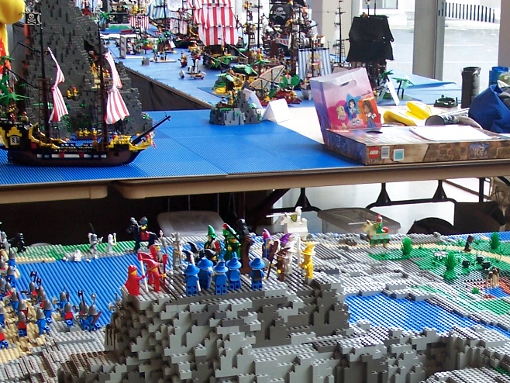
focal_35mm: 93
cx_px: 395
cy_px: 347
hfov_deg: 20.9
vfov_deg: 15.7
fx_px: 1371
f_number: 3.2
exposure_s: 1/45
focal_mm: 8.5
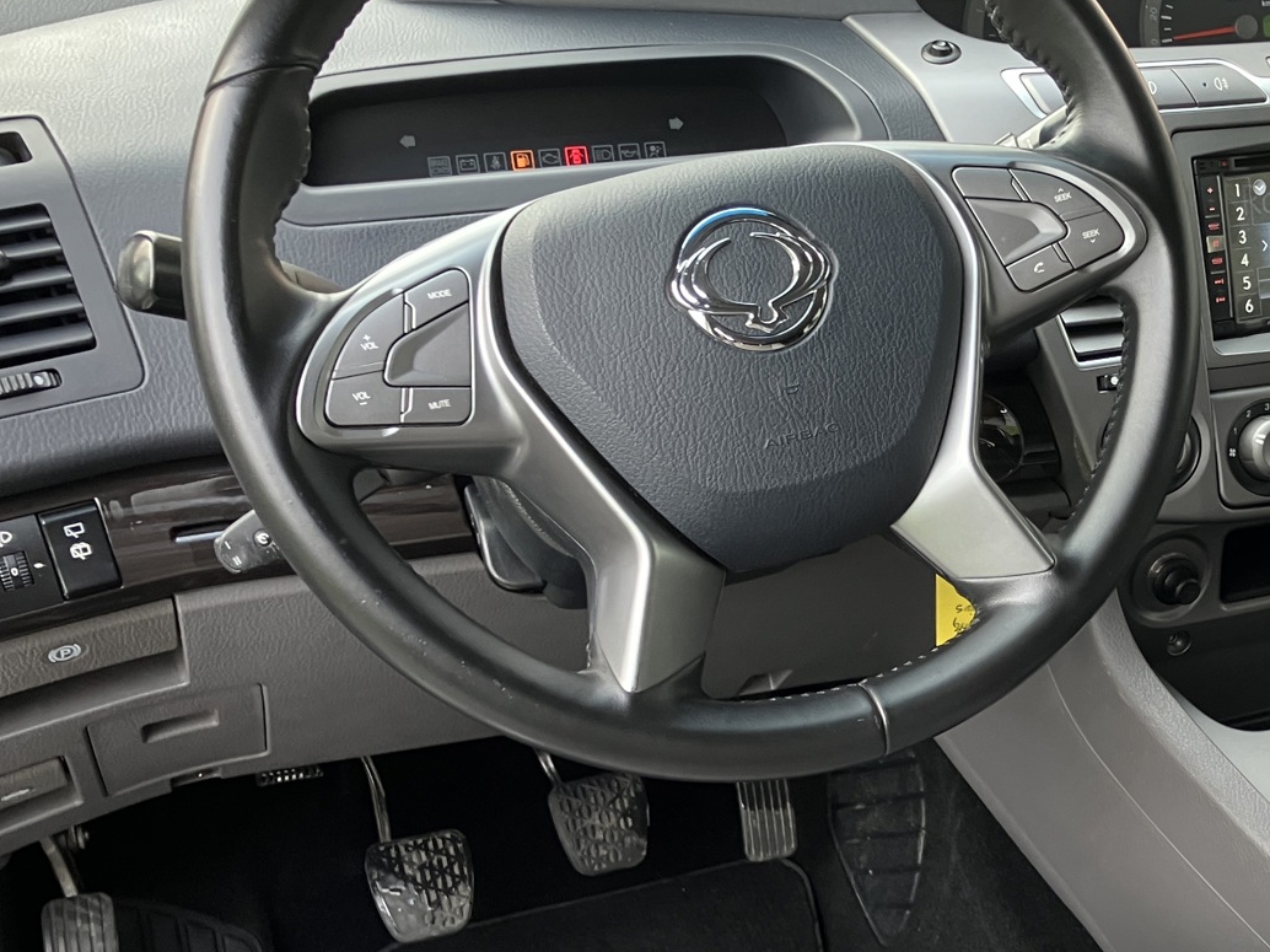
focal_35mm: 52
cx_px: 1114
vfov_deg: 28.0
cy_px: 559
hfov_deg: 35.0
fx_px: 1907
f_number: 1.8
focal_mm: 3.99
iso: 80
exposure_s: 1/72
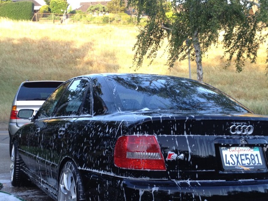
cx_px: 123
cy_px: 135
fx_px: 449
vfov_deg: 25.1
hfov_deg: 33.2
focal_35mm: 58
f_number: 2.4
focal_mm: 4.3
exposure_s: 1/159
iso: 100
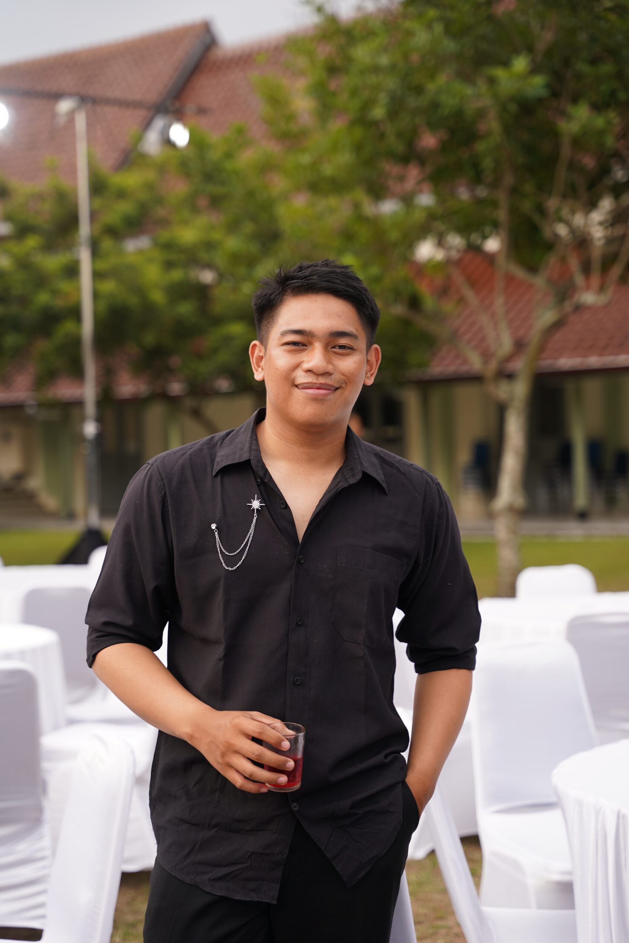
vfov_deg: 28.5
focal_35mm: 71
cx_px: 312
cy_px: 477
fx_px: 1860
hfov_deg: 19.2
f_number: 2.8
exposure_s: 1/100
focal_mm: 70
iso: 125
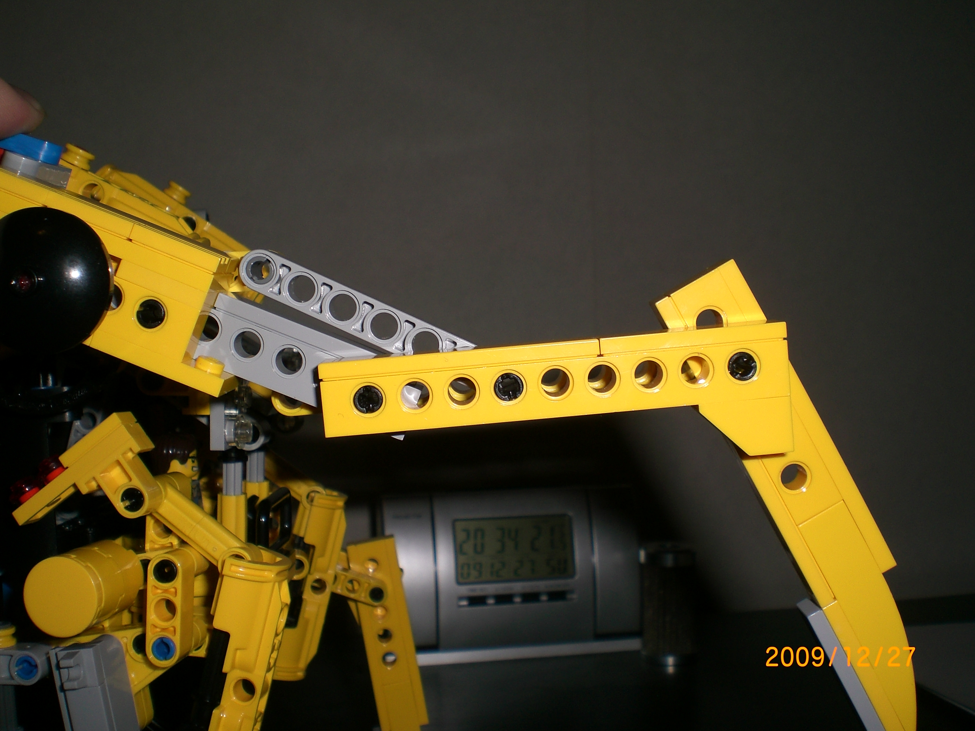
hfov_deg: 49.0
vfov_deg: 37.7
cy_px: 366
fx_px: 1070
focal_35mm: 38
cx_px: 488
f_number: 4.4
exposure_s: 1/60
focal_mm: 6.3
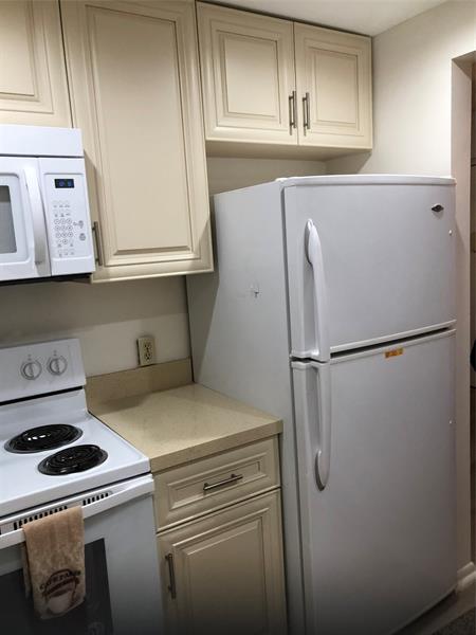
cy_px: 318
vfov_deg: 63.4
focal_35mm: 28
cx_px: 238
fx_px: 513
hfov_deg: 49.7
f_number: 1.8
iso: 40
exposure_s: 1/30
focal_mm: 3.99
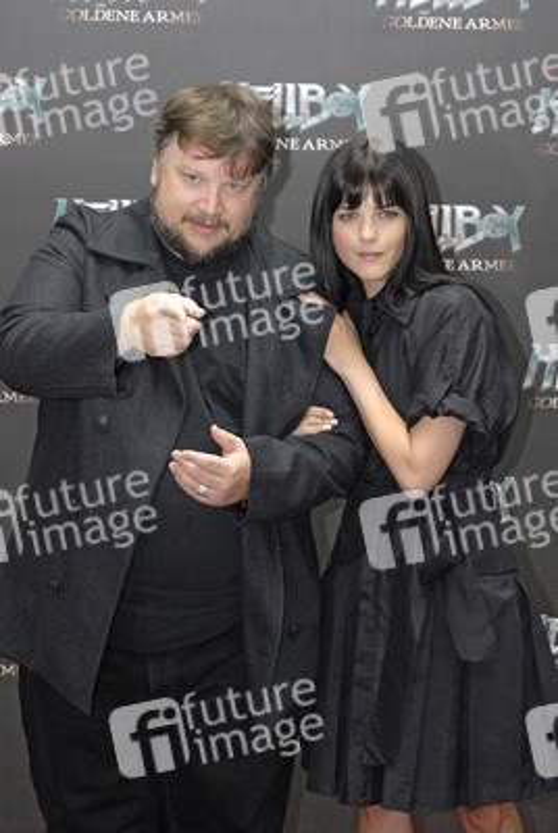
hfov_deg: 13.1
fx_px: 2433
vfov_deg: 19.4
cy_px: 416
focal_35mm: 105
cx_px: 279
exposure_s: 1/125
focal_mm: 70
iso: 800
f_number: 5.6
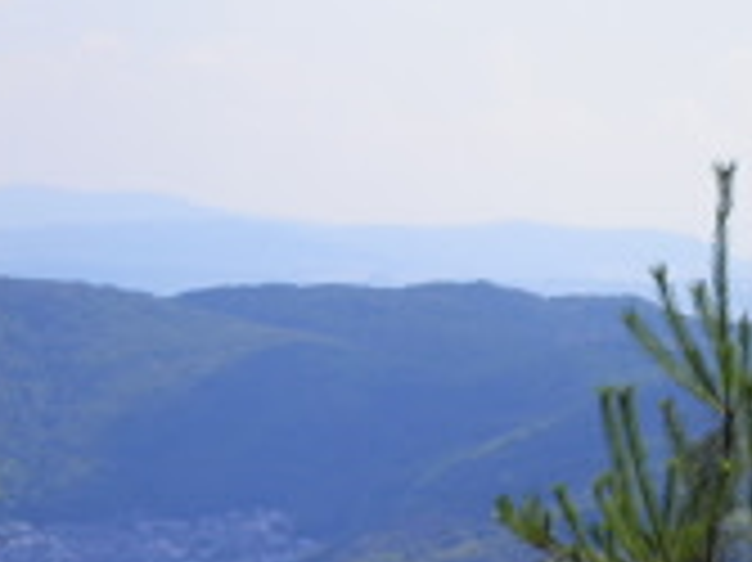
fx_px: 5622
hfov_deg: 7.6
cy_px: 270
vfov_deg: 5.7
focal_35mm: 259
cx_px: 621
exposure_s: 1/320
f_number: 5.9
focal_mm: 19.6
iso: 64
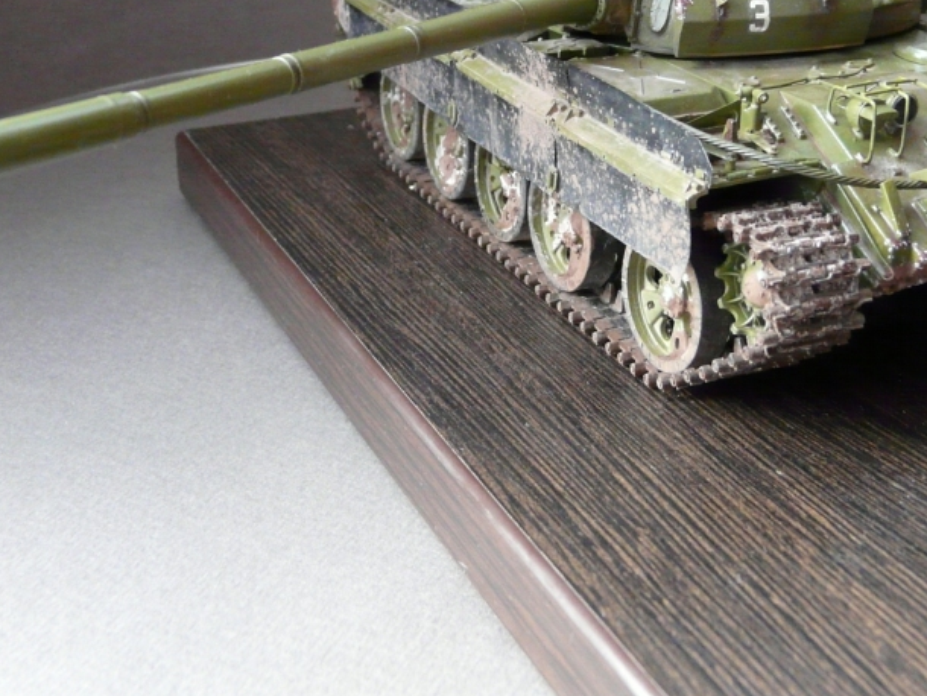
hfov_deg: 40.3
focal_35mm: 47
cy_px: 173
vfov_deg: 30.4
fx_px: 1259
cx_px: 553
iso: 400
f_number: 2.8
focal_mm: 4.6
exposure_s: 1/20
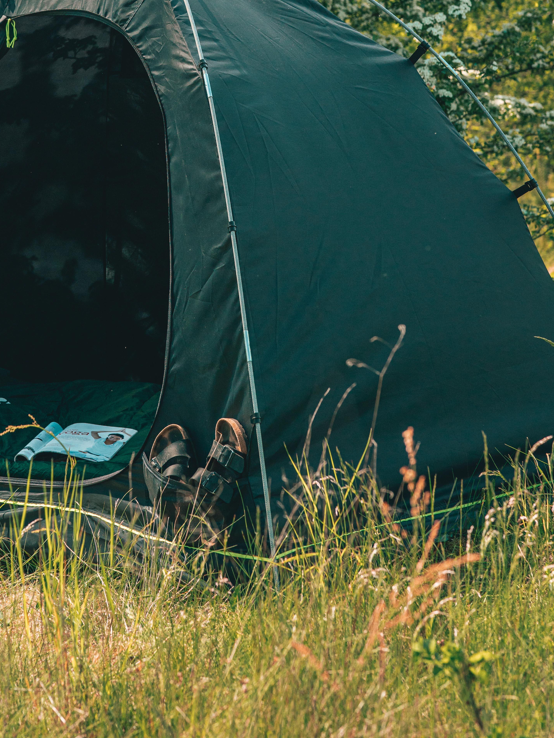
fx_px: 2134
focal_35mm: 100
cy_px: 72
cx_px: 173
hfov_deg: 14.8
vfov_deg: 19.3
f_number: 3.5
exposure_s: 1/1000
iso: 250
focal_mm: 50
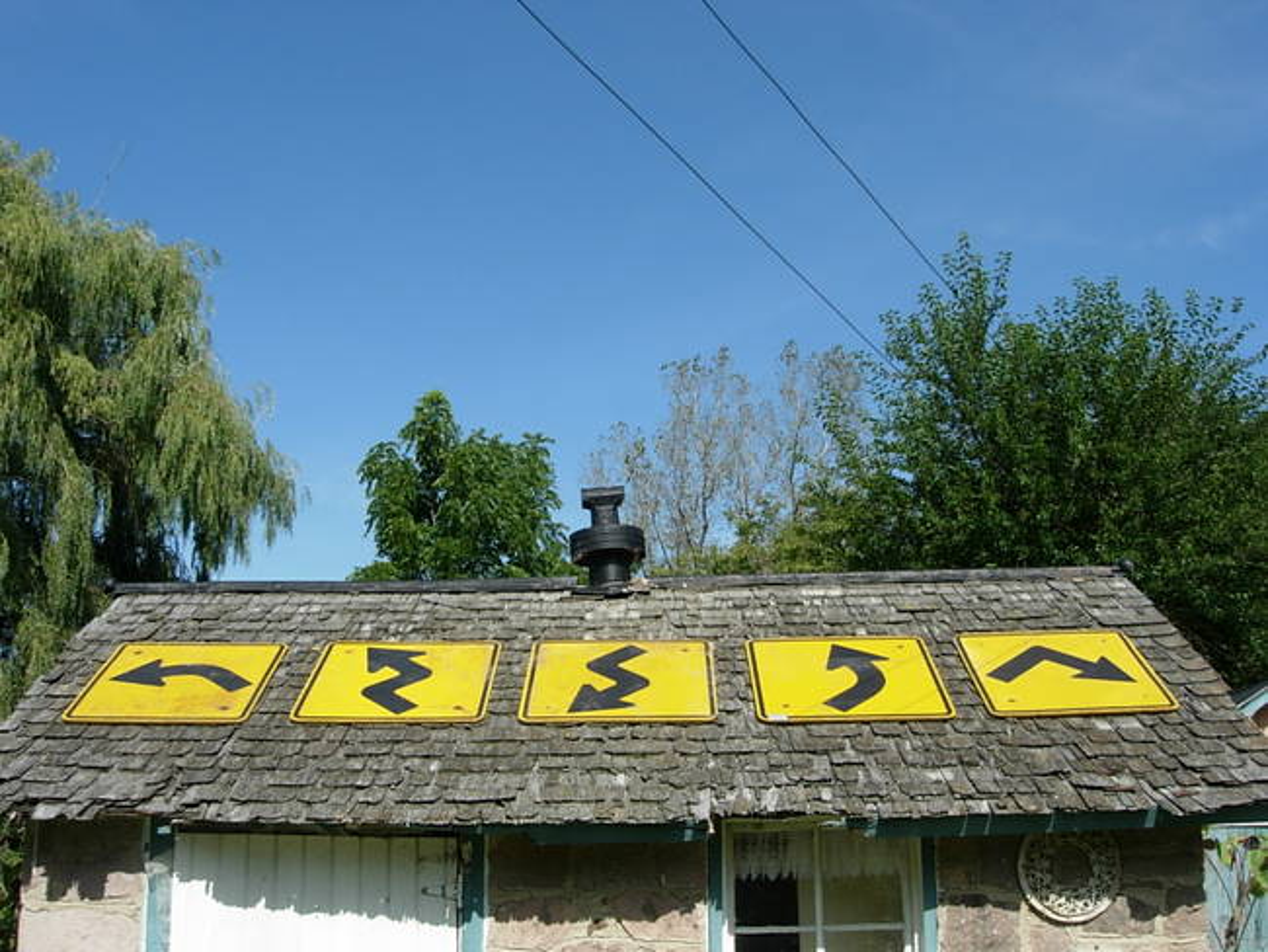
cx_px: 634
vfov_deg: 37.7
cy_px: 476
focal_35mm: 38
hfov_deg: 49.0
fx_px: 1392
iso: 64
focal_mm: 7.8
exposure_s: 1/664
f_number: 4.8
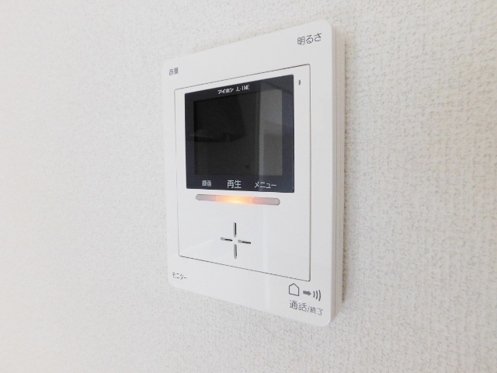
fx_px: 330
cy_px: 186
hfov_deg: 73.9
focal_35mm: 23
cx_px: 248
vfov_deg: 58.9
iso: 400
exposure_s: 1/30
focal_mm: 4
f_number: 3
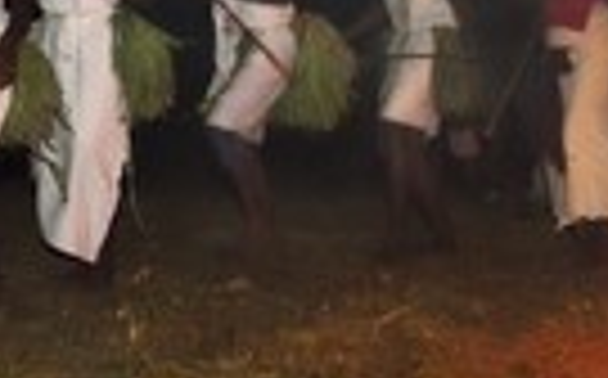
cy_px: 76
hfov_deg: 27.0
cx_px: 212
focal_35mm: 76
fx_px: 1258
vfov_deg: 17.0
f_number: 4
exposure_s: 1/25
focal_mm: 24
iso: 6400
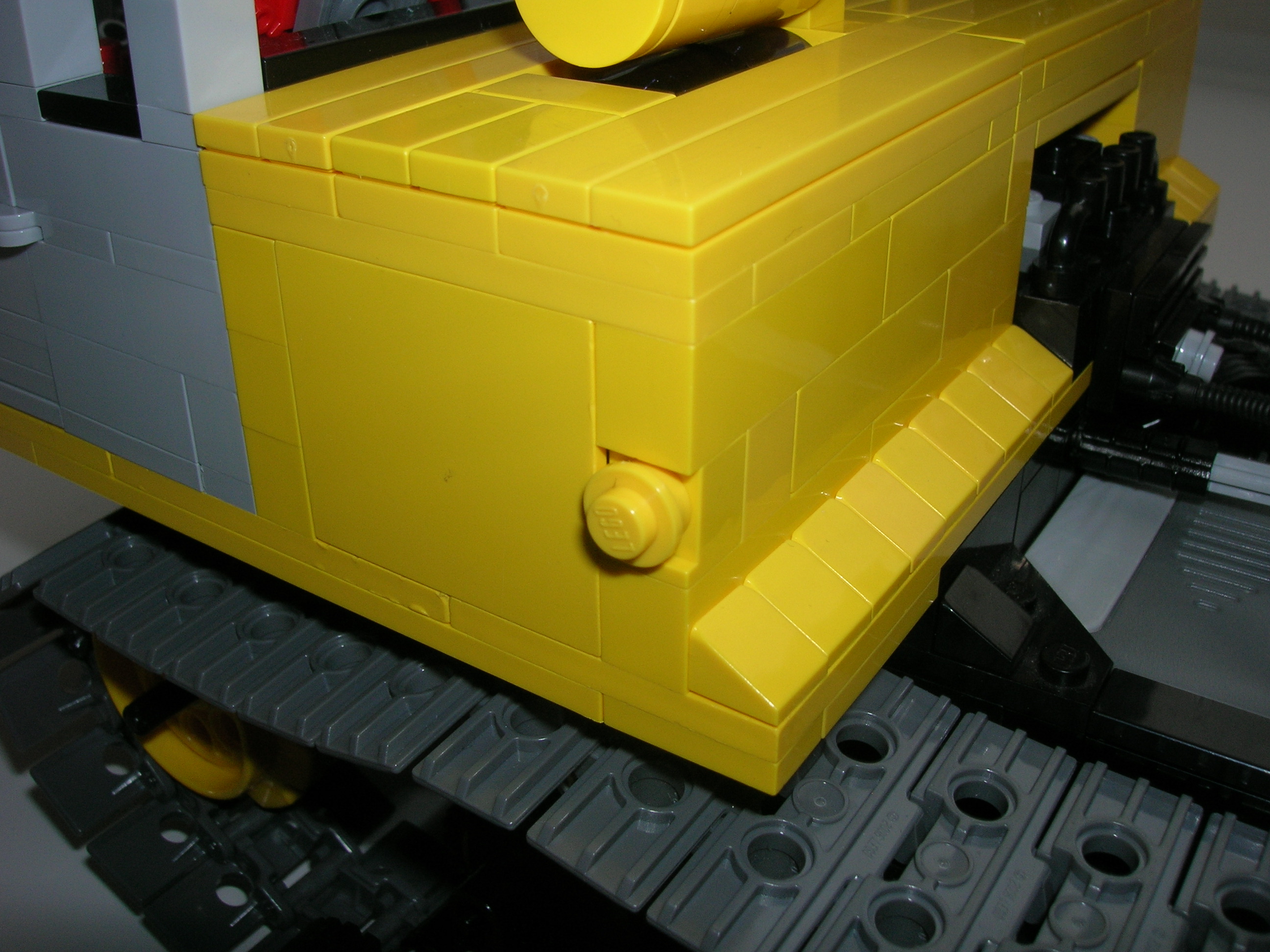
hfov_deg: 54.0
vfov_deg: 41.8
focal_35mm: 34
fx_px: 1247
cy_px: 476
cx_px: 635
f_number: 4.9
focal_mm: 5.7
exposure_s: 1/60.1
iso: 50
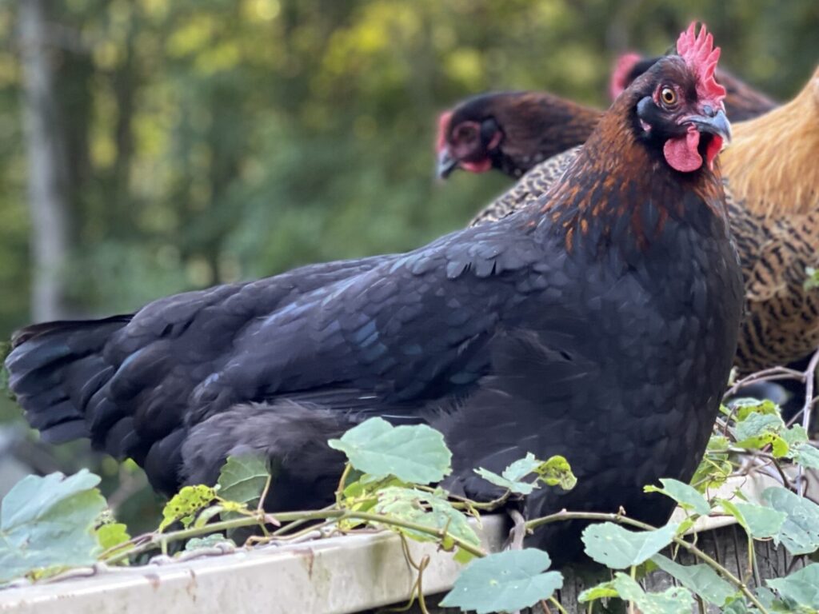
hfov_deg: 30.3
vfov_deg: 22.9
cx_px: 410
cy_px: 307
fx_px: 1514
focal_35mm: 64
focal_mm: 7.5
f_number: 2.2
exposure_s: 1/63
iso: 250
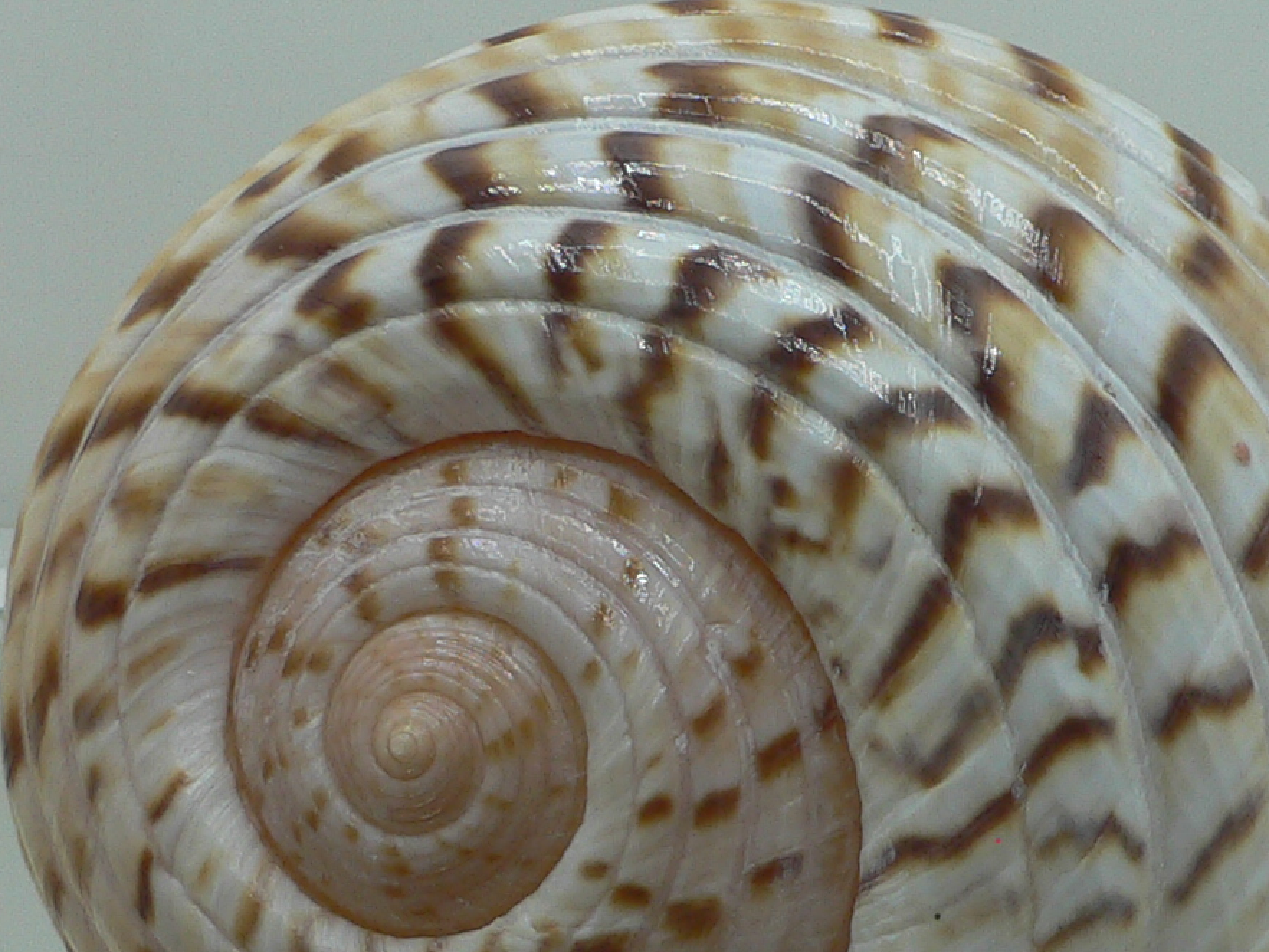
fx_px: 2934
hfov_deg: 24.3
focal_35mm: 80
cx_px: 836
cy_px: 627
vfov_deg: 18.4
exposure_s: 1/80
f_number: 2.8
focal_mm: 4.6
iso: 80
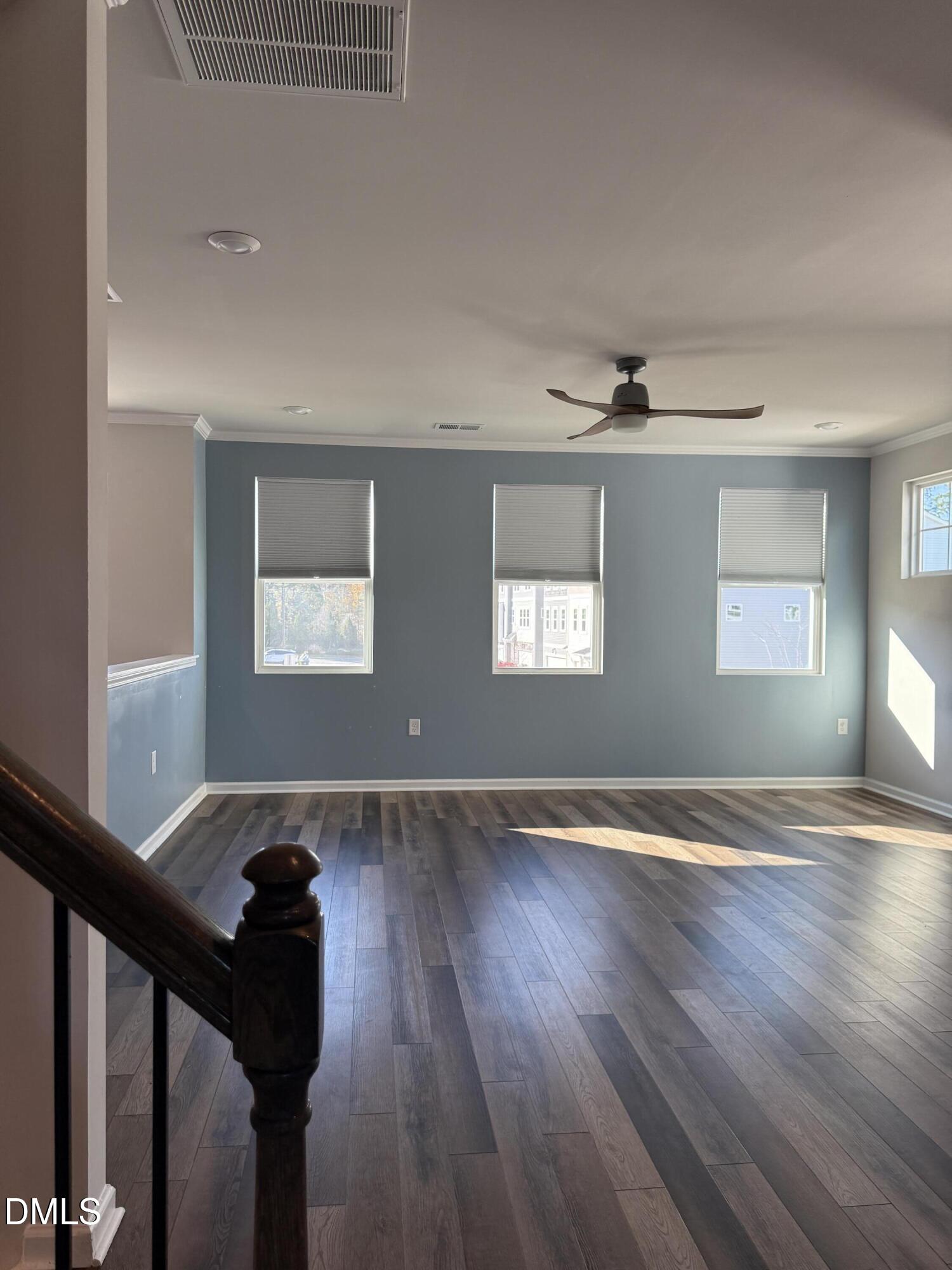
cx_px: 476
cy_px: 635
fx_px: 880
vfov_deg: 71.6
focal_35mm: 24
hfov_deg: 56.8
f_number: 1.78
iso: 160
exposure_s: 1/230
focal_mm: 6.76
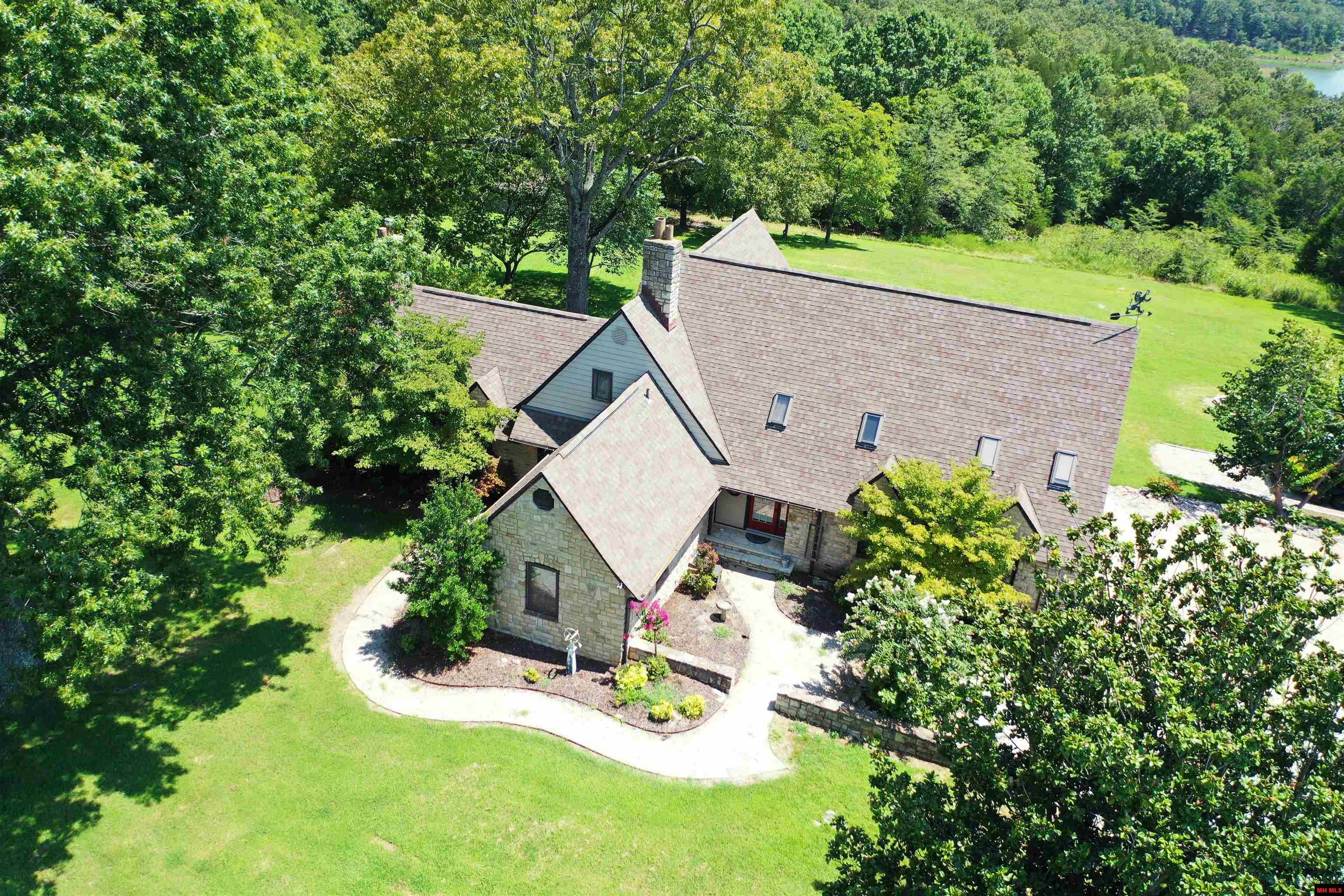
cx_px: 672
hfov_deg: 65.5
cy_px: 448
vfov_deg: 46.4
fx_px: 1045
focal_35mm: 28
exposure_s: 1/640
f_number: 2.8
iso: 100
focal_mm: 10.26
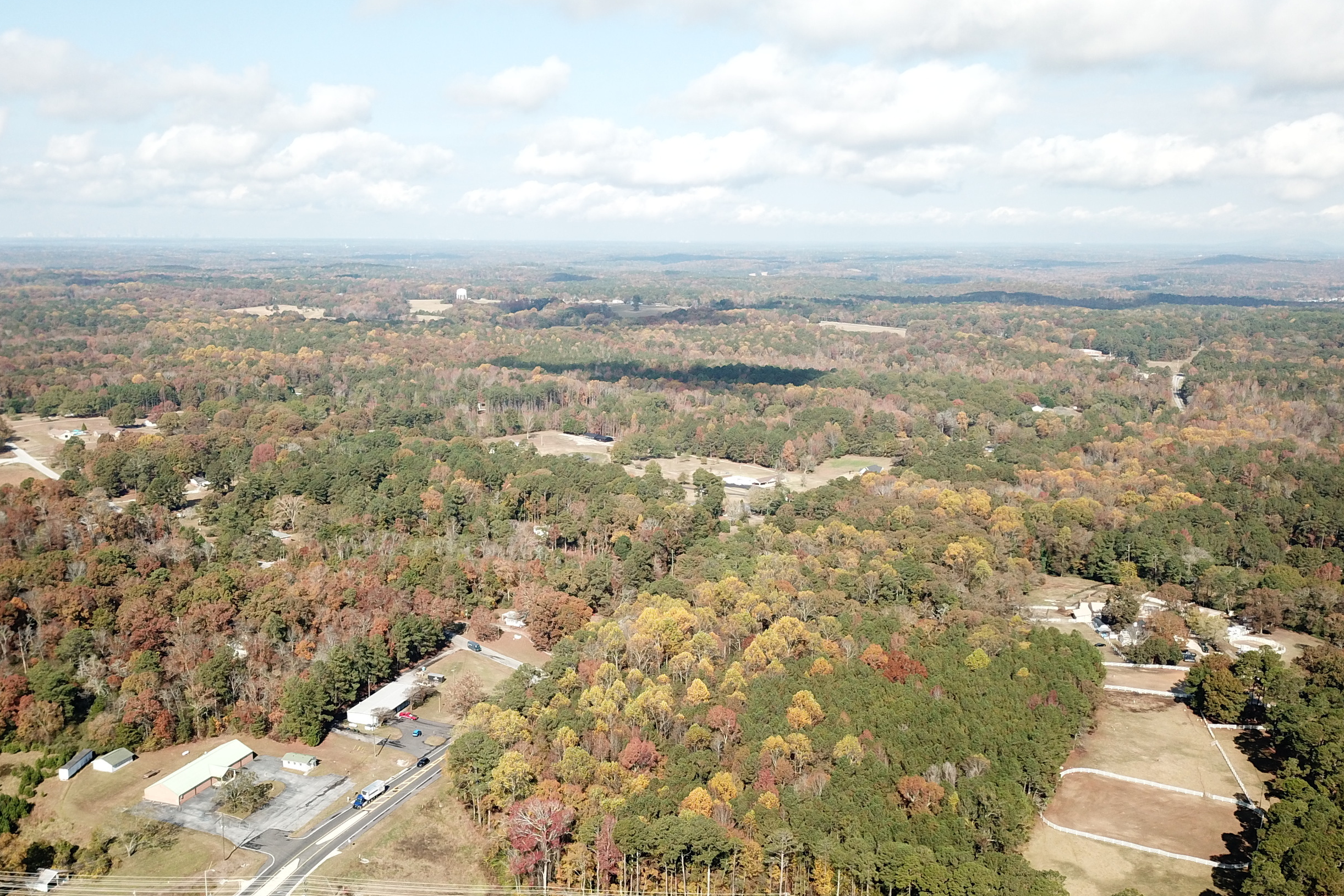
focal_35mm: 34
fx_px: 1269
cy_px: 509
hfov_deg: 55.7
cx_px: 609
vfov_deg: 38.8
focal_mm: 4.73
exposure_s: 1/901
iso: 100
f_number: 2.2
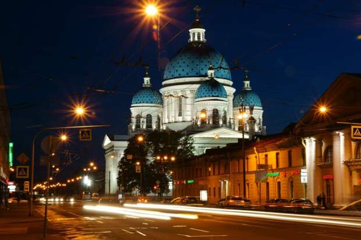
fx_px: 676
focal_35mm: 68
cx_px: 180
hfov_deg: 29.9
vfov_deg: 20.1
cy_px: 120
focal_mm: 45
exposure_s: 3.2
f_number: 13
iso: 100
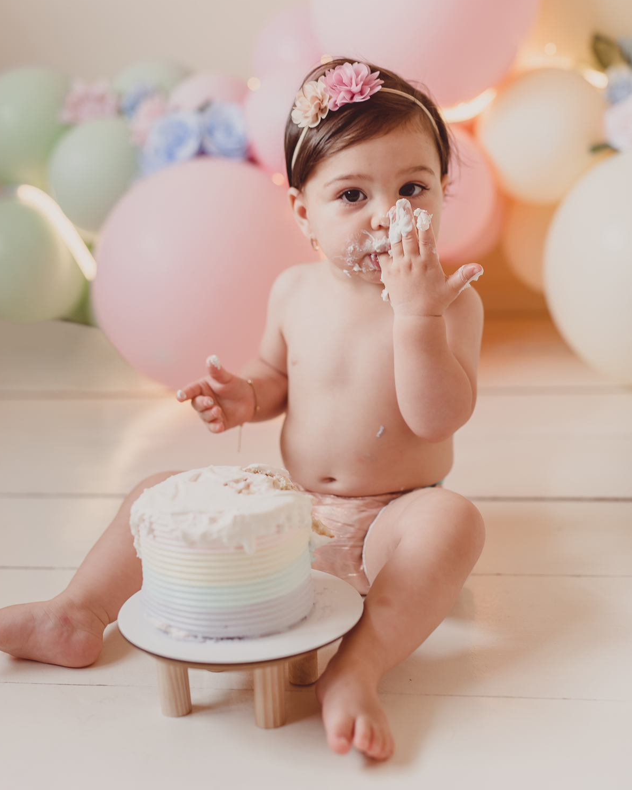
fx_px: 1333
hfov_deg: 26.7
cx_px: 314
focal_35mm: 57
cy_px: 361
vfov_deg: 33.0
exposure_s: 1/80
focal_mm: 50
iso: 100
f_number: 2.2
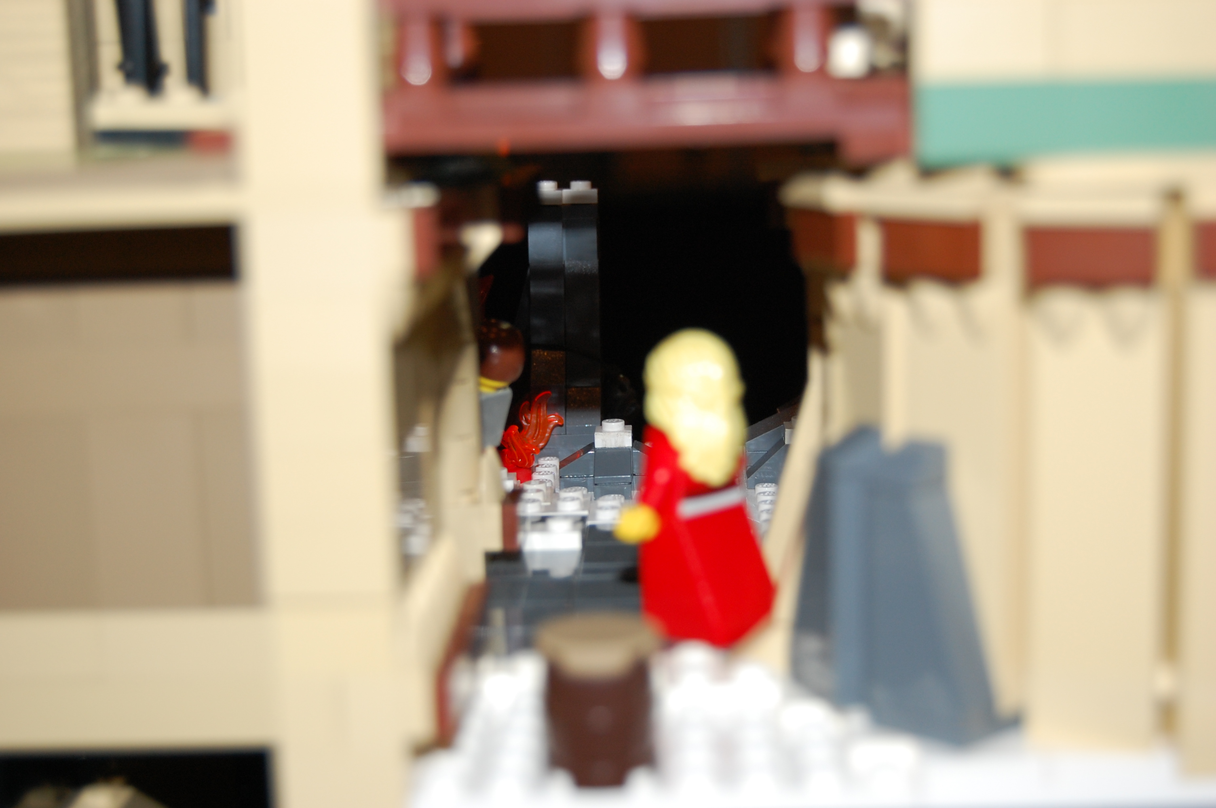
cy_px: 404
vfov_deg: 23.7
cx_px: 608
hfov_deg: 35.1
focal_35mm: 57
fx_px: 1924
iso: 400
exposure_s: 1/60
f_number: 5
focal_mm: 38
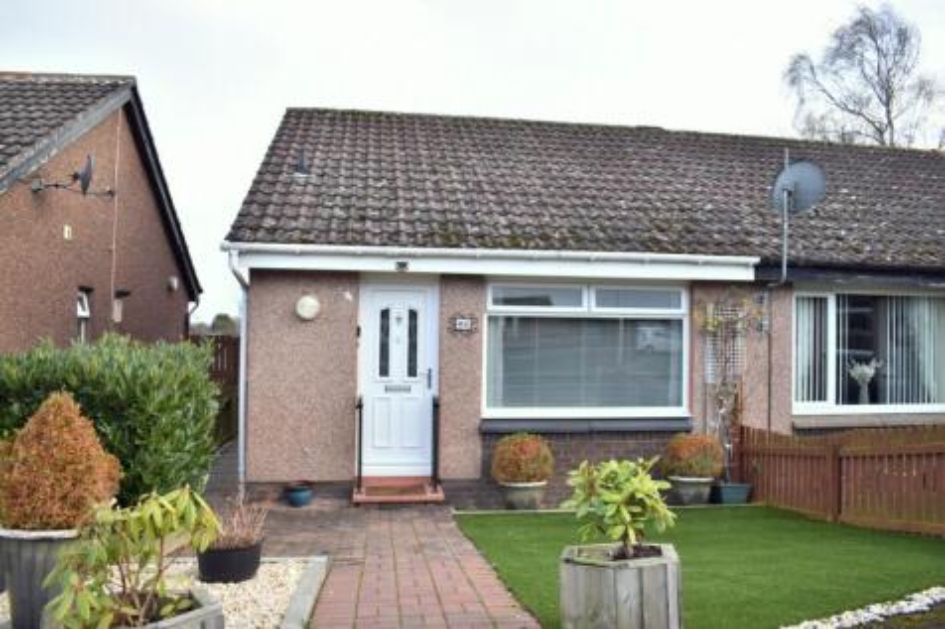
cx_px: 472
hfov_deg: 67.4
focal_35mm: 27
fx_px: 708
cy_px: 314
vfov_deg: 47.9
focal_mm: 18
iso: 100
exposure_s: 1/125
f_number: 4.5
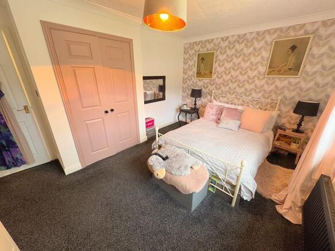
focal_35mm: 14
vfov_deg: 85.7
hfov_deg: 102.1
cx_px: 168
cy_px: 126
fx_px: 135
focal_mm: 2.22
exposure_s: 1/50
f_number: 2.2
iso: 160
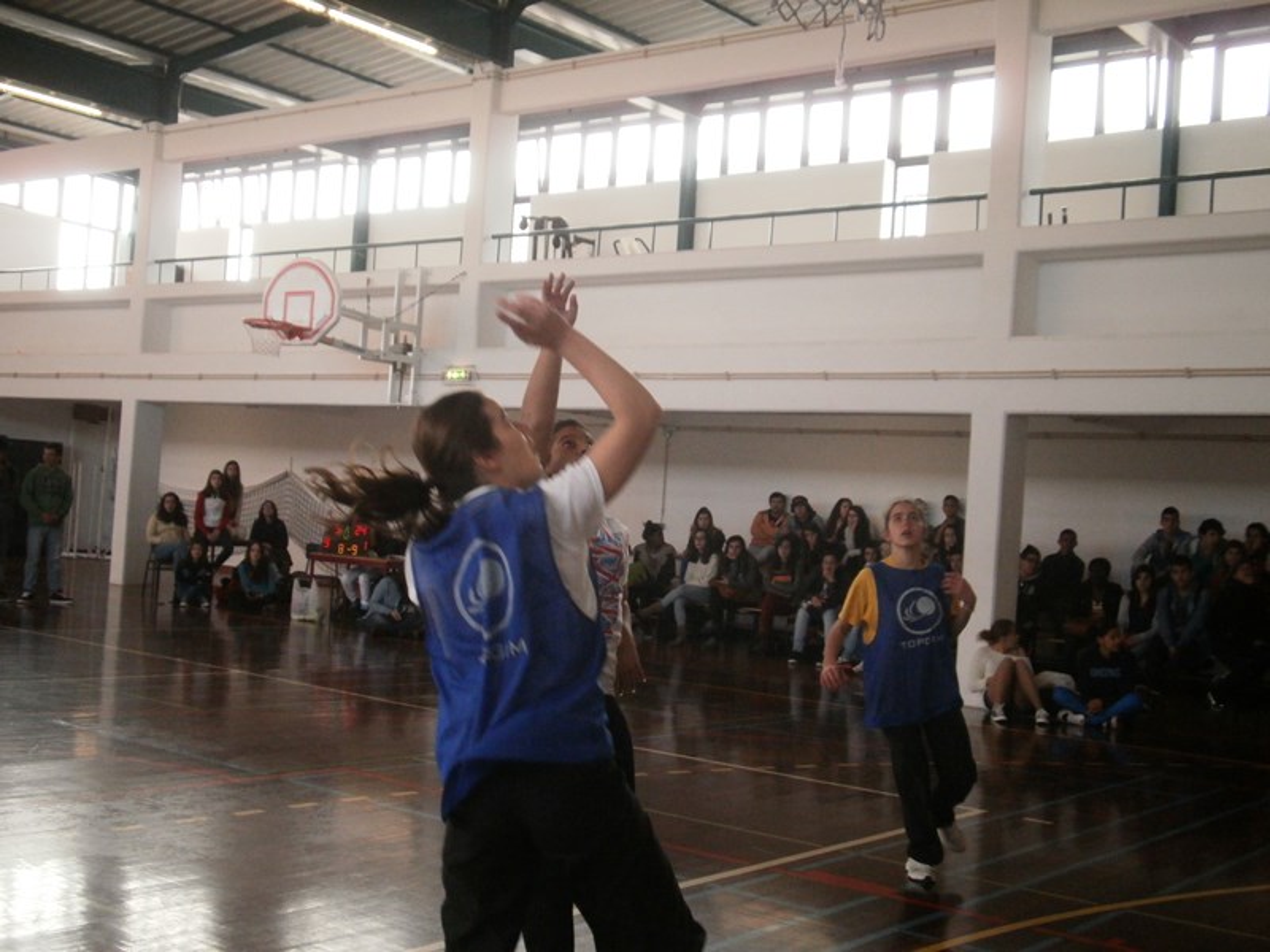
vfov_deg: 33.6
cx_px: 635
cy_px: 476
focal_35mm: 43
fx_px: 1578
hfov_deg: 43.9
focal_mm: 7.61
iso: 400
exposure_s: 1/250
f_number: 3.4
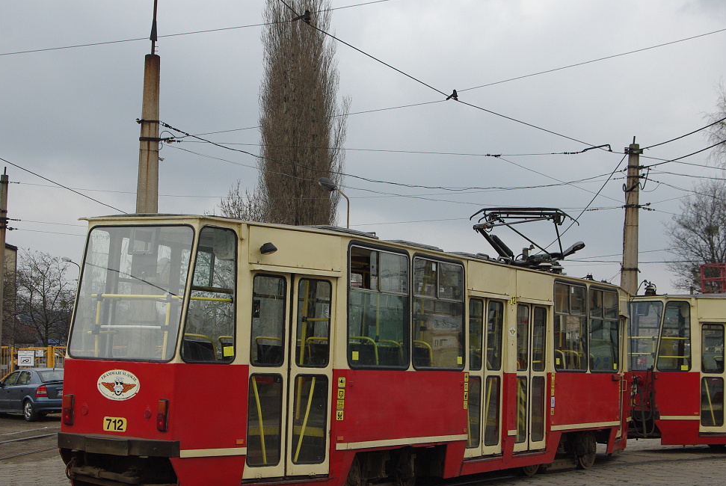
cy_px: 299
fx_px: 1272
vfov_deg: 21.6
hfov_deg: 31.8
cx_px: 346
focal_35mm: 63
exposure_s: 1/640
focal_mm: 34
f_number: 6.3
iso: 400
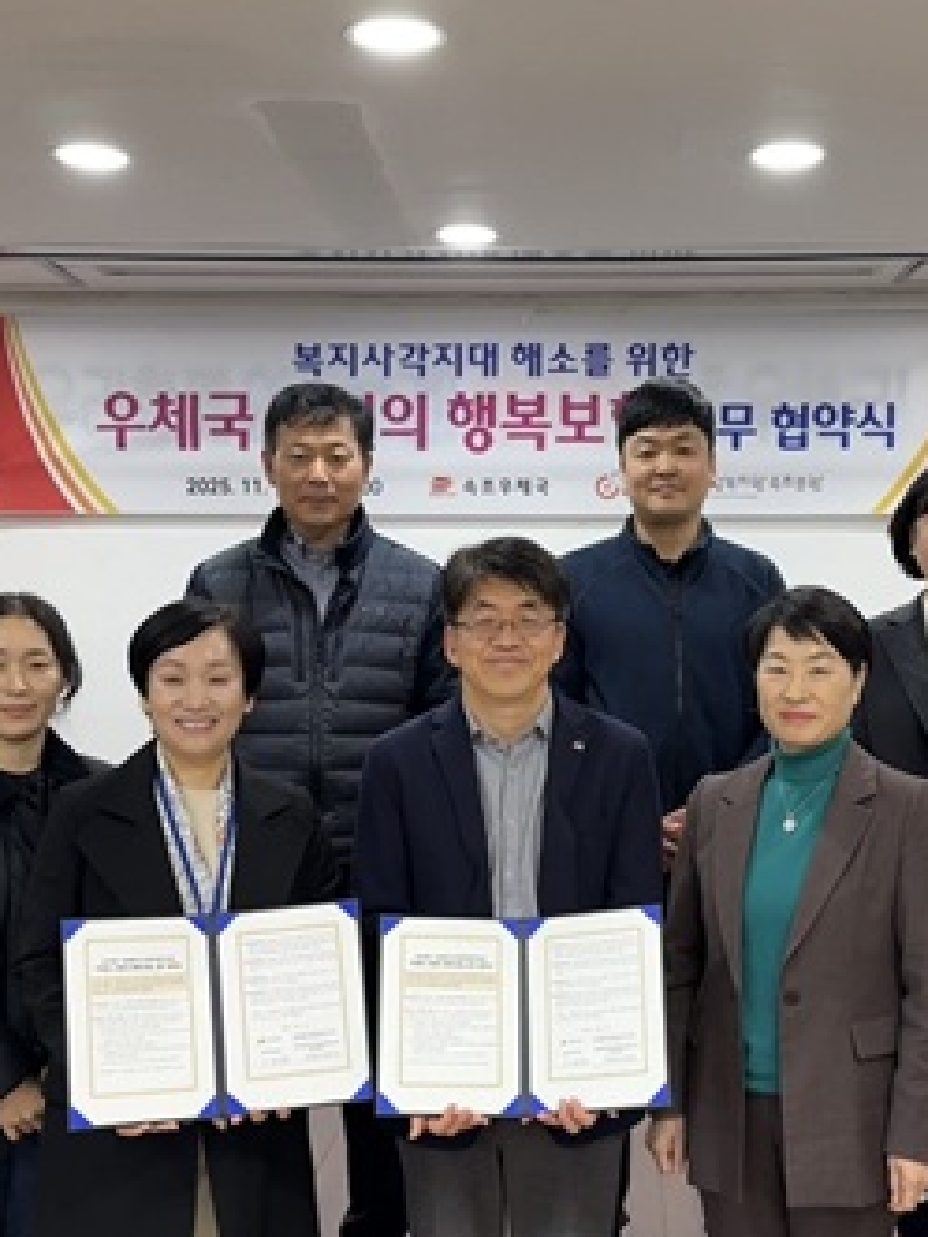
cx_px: 537
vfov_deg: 40.3
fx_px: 1680
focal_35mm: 47
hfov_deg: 30.8
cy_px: 740
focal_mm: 6.76
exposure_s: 1/120
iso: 160
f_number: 1.78
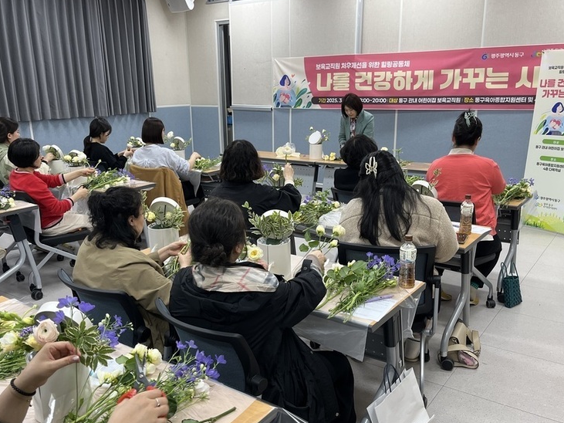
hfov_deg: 56.8
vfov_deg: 44.1
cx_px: 268
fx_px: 521
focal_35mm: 32
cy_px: 229
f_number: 1.6
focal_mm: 5.1
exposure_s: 1/120
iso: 125
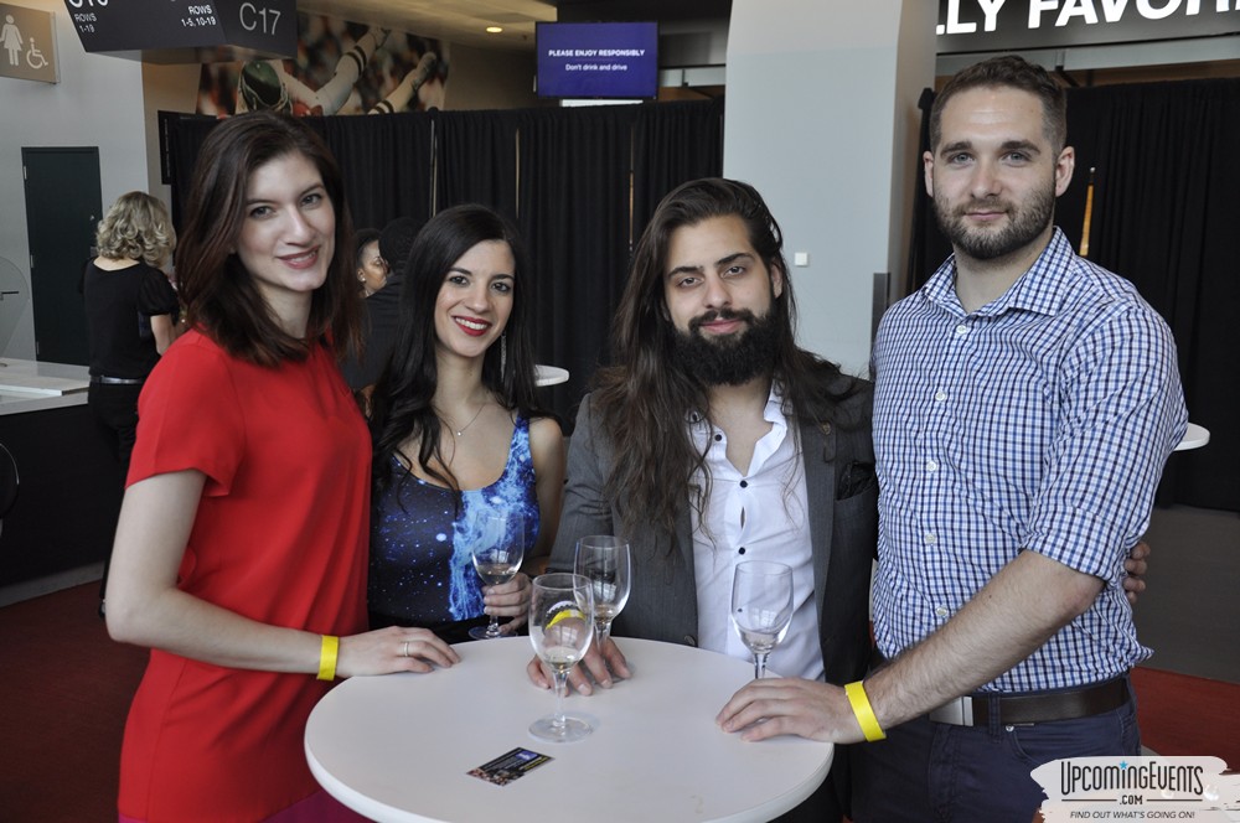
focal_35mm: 38
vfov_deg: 35.4
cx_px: 620
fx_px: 1290
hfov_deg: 51.3
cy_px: 412
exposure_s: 1/60
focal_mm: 25
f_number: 5
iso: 400
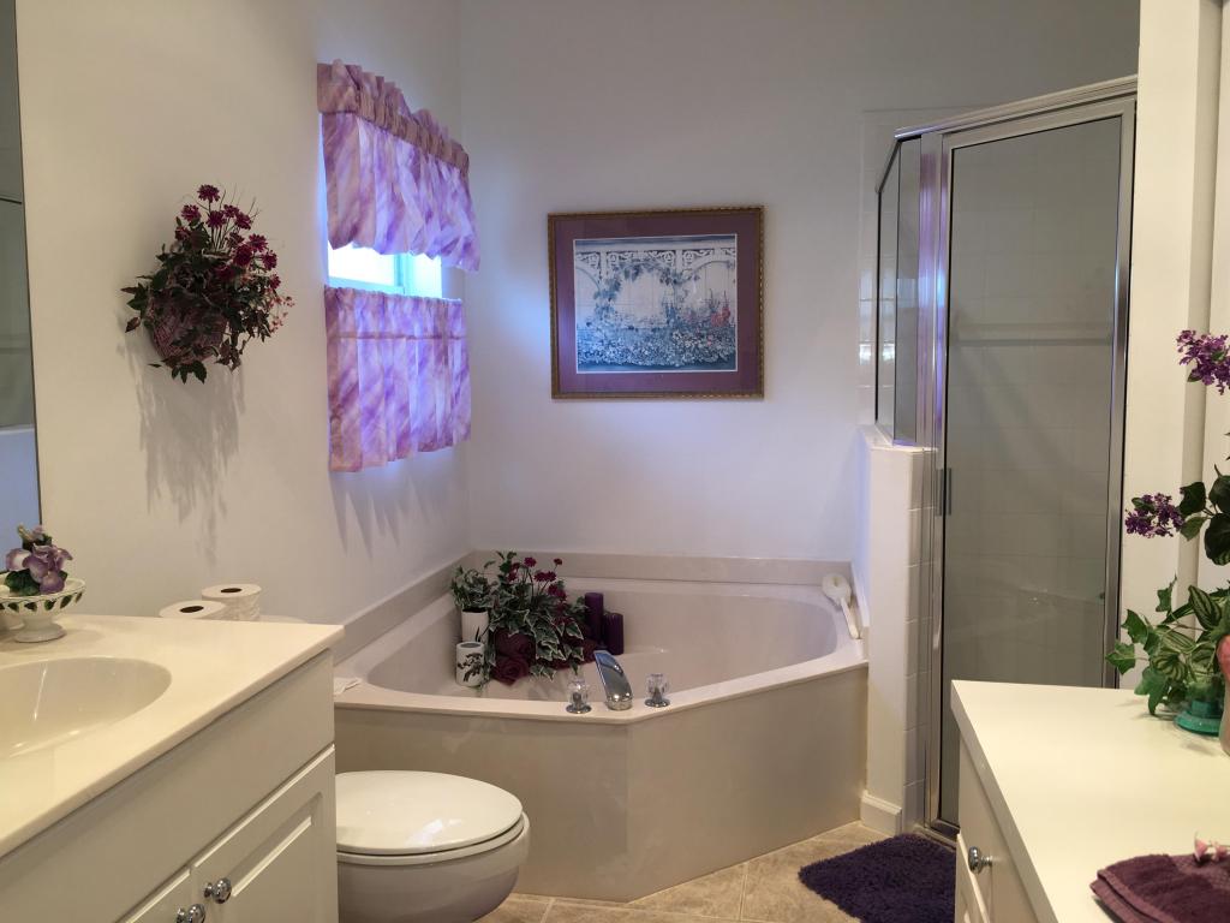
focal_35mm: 29
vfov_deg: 48.2
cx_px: 615
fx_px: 1030
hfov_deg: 61.7
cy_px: 462
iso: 25
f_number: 2.2
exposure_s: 1/40
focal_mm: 4.15
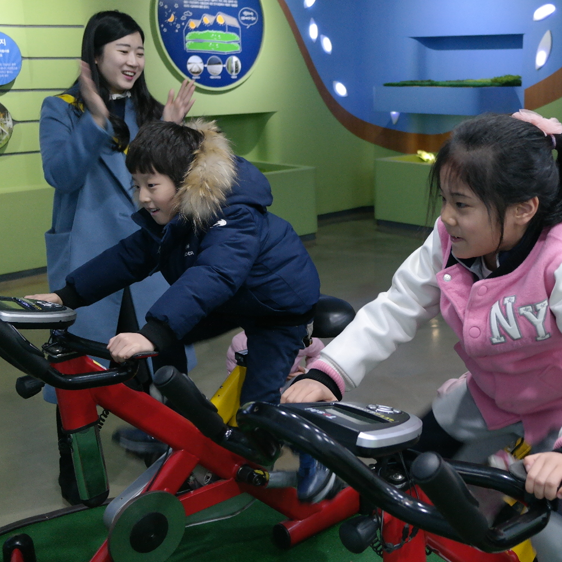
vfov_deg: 38.3
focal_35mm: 44
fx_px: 808
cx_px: 401
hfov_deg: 37.7
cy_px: 275
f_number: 3.5
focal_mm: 20
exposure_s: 1/40
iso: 800
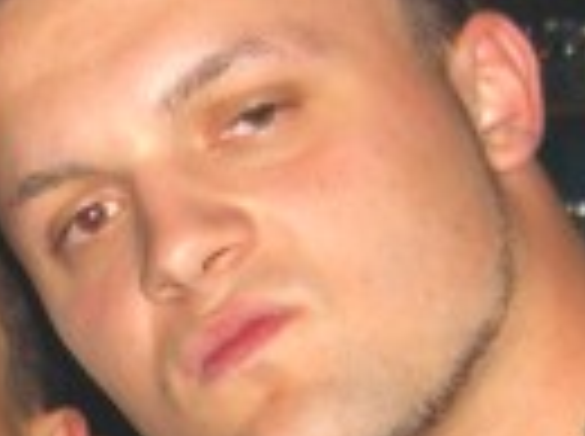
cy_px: 643
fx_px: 2969
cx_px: -68
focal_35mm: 176
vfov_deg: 8.2
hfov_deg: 11.1
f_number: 2.8
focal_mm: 7.9
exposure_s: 1/60
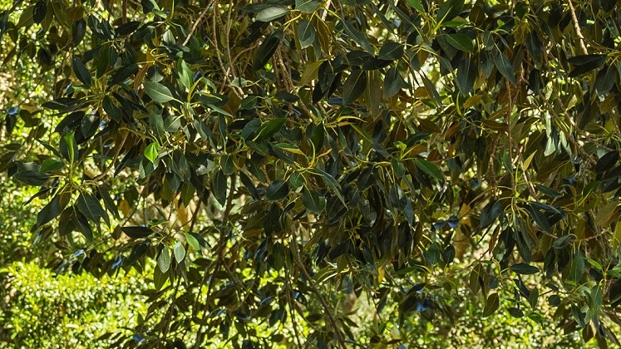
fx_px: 3968
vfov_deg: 5.0
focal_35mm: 241
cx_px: 325
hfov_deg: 8.9
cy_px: 185
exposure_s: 1/500
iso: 100
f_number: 4
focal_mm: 58
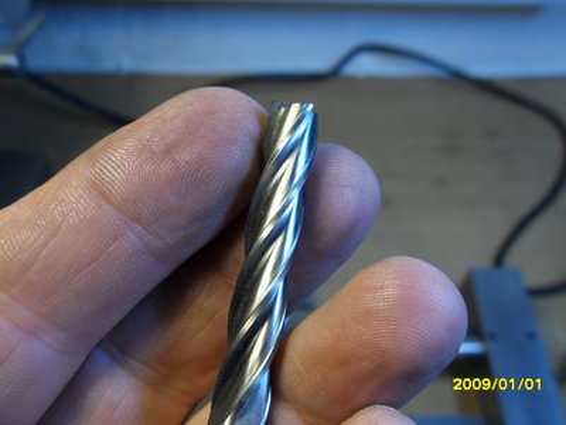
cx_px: 283
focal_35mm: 35
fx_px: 572
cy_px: 212
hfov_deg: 52.6
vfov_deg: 40.7
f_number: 3.5
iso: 120
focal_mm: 6.3
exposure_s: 1/45
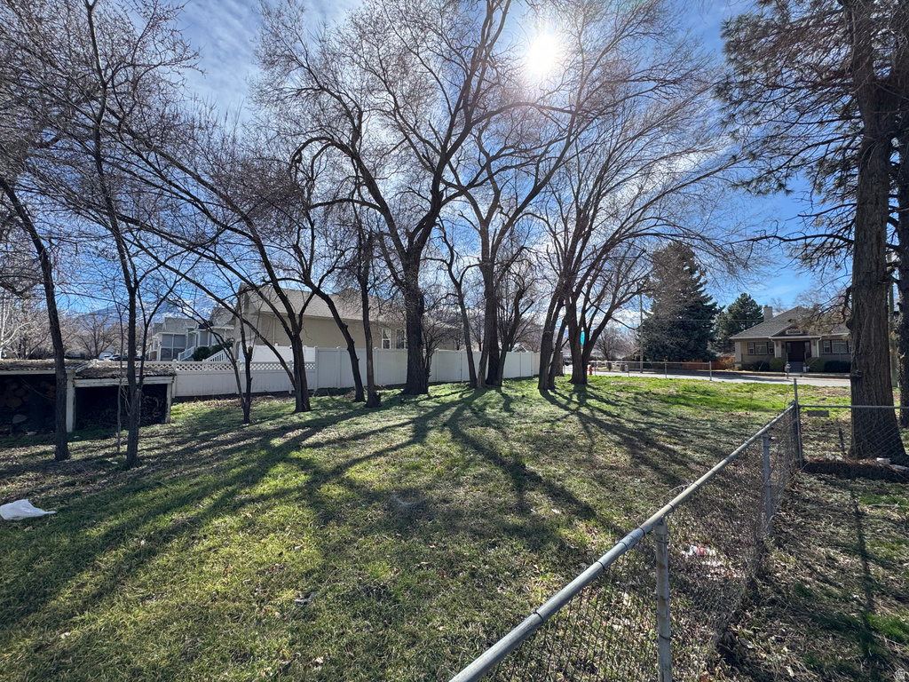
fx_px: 368
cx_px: 454
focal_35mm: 14
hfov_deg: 102.1
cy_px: 341
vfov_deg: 85.7
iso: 50
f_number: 2.2
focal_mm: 2.22
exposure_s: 1/1143
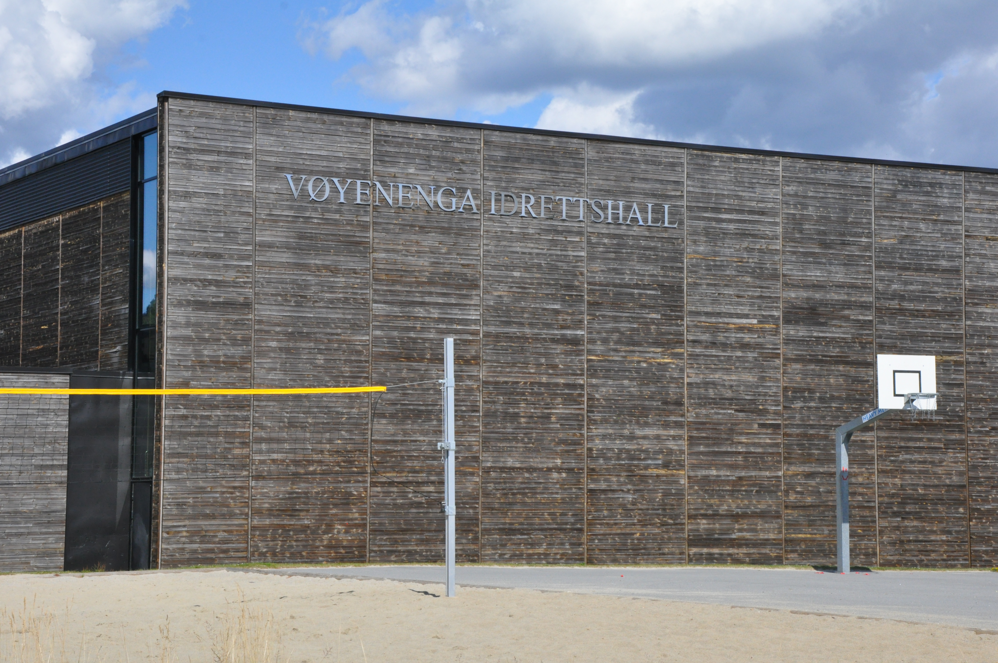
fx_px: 2160
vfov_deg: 17.4
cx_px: 499
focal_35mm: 78
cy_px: 332
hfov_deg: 26.0
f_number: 14
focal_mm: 52
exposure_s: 1/800
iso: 1000
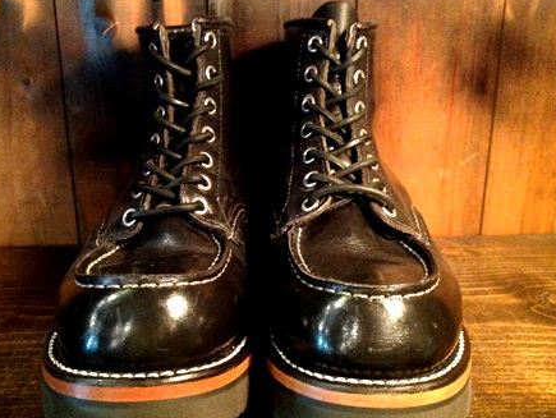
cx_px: 254
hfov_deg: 43.8
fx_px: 691
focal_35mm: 43
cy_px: 224
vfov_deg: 33.6
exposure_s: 1/15
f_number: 2.4
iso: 800
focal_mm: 4.28
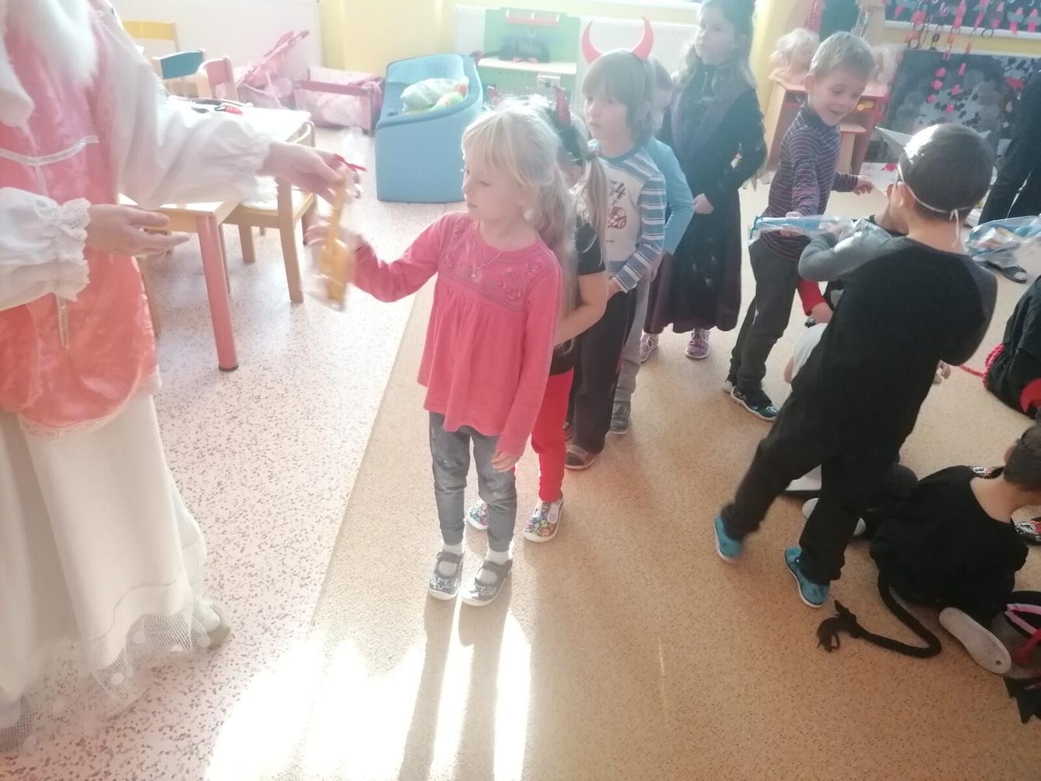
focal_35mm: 27
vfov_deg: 51.4
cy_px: 390
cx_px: 520
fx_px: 812
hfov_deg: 65.3
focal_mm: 4.75
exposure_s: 1/50
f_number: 1.8
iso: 500
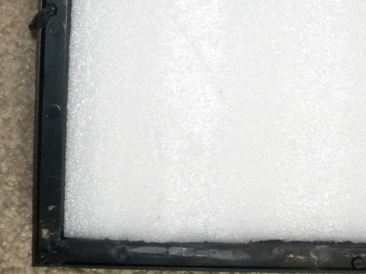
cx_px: 286
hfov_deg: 24.7
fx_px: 825
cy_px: 32
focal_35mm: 78
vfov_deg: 18.6
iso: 400
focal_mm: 5
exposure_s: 1/8
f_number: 3.5
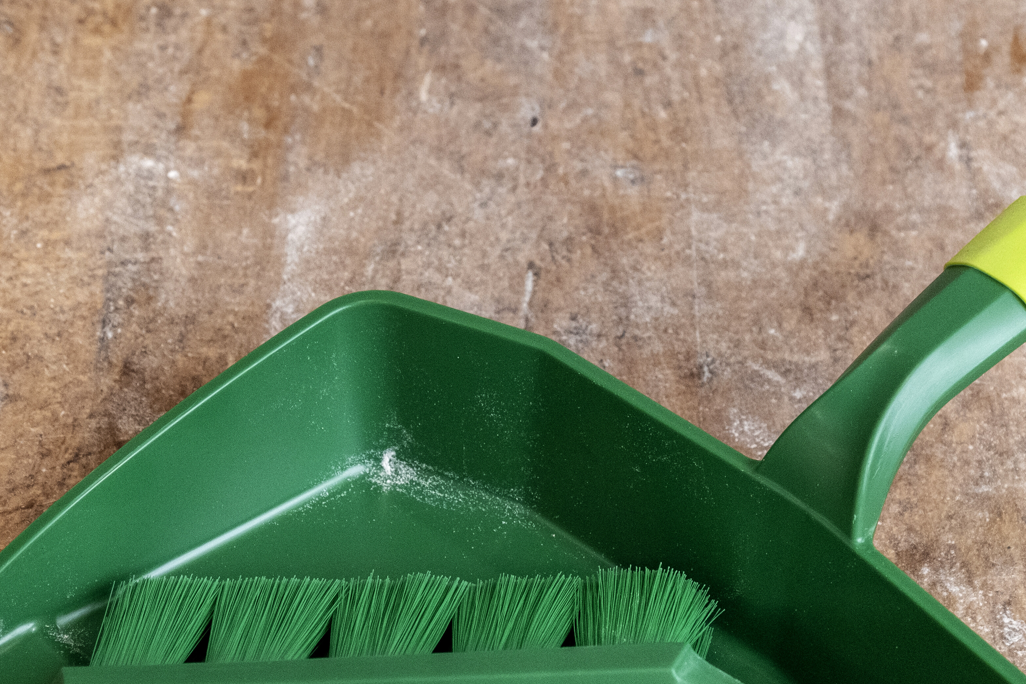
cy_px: 566
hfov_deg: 15.5
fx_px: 3762
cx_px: 741
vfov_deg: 10.4
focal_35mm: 132
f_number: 4.7
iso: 1600
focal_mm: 43.9
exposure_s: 1/125
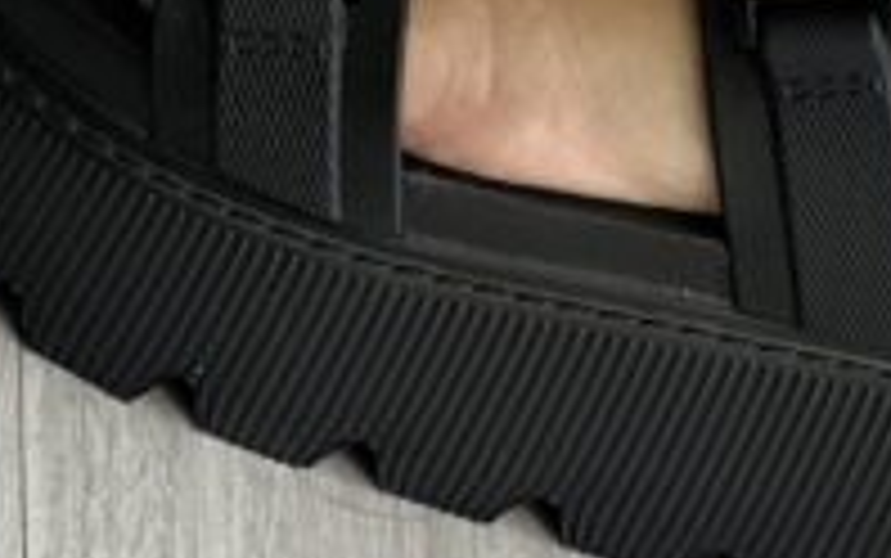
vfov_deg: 3.4
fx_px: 9330
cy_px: -295
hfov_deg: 5.4
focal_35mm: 384
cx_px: 1220
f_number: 2.8
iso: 125
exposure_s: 1/120
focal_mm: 9
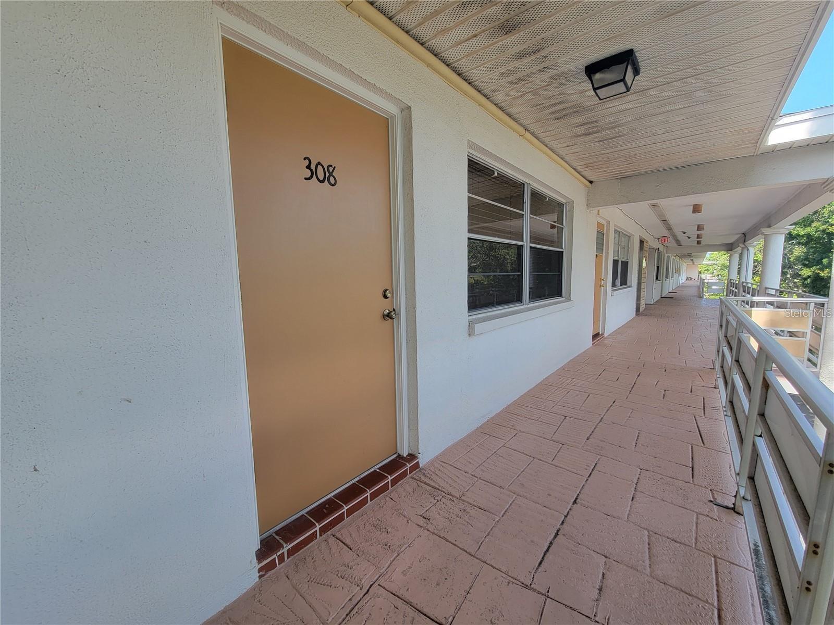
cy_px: 312
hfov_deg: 106.2
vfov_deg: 89.9
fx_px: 313
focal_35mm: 13
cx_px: 417
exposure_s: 1/139
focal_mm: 2.2
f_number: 2.2
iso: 50
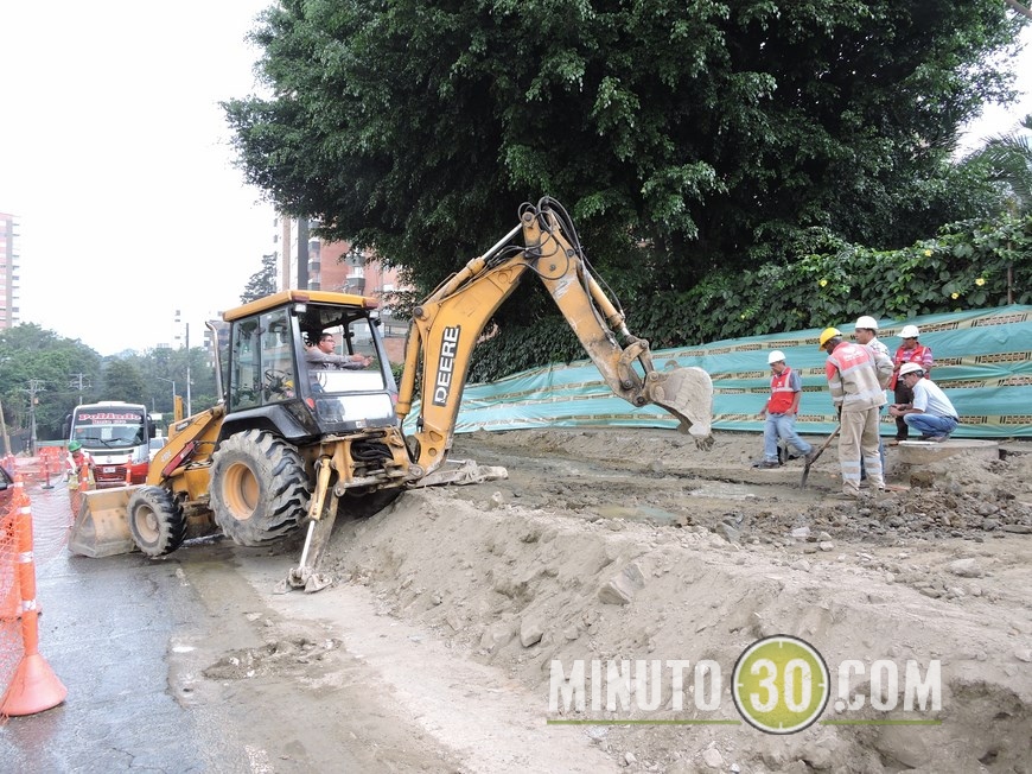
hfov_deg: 71.6
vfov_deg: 56.8
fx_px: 715
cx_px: 516
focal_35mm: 24
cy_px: 387
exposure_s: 1/40
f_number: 3.3
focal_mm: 4.3
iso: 100
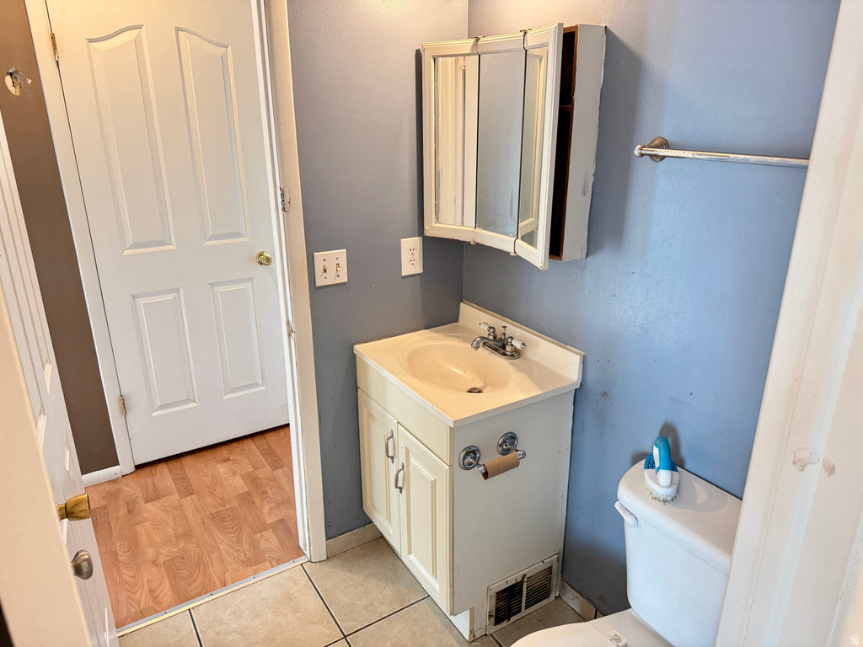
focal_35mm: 24
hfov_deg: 71.6
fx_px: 598
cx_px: 432
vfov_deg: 56.8
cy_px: 324
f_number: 1.78
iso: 320
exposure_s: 1/60
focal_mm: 6.76
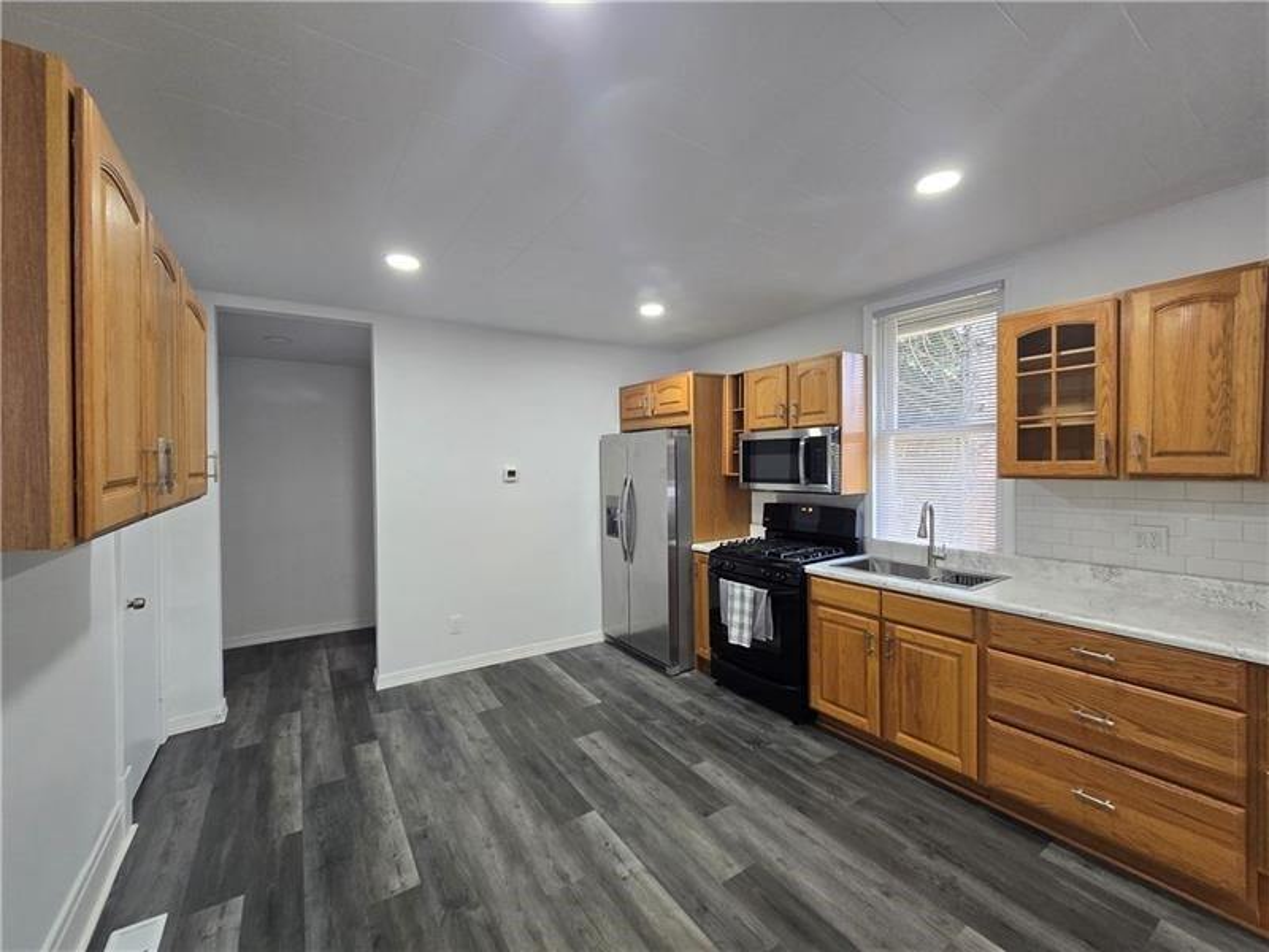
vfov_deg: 89.9
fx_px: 477
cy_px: 476
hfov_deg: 106.2
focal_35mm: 13
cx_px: 634
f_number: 2.2
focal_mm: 2.2
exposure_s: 1/60
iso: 200
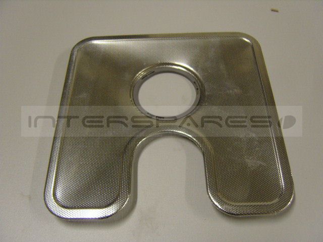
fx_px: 327
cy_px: 121
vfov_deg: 40.7
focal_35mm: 35
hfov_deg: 52.6
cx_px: 162
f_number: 2.8
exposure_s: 1/30
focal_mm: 7.4
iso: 200
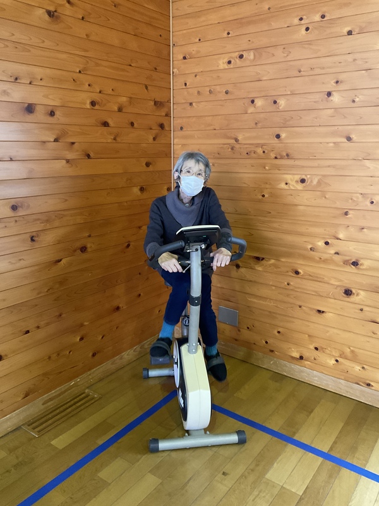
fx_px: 423
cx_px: 190
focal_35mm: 29
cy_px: 253
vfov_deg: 61.7
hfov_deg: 48.2
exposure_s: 1/40
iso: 250
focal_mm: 3
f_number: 1.8
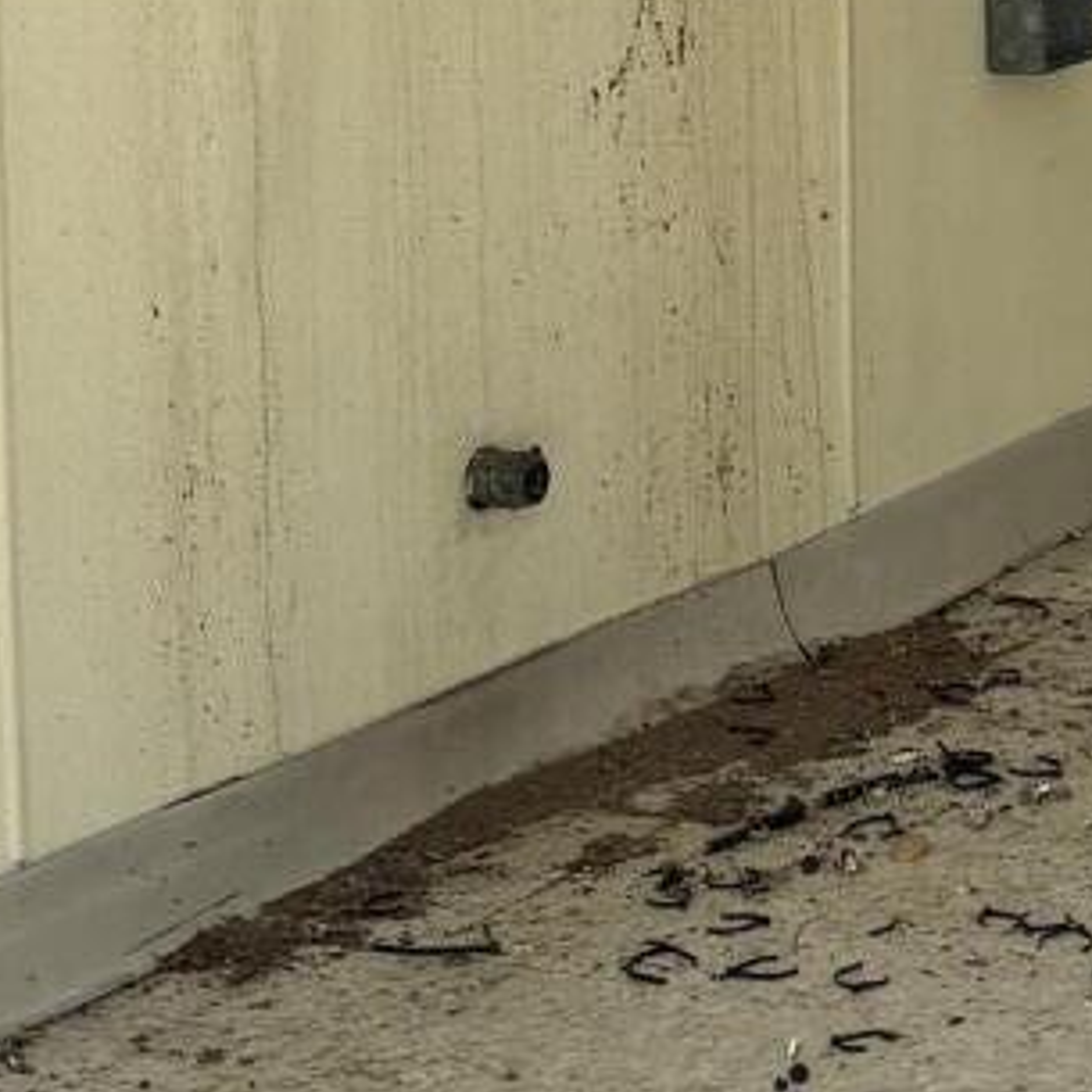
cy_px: -21
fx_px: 4961
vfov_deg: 12.4
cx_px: 1908
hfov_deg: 11.7
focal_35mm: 139
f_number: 1.78
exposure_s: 1/171
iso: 100
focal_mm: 6.76
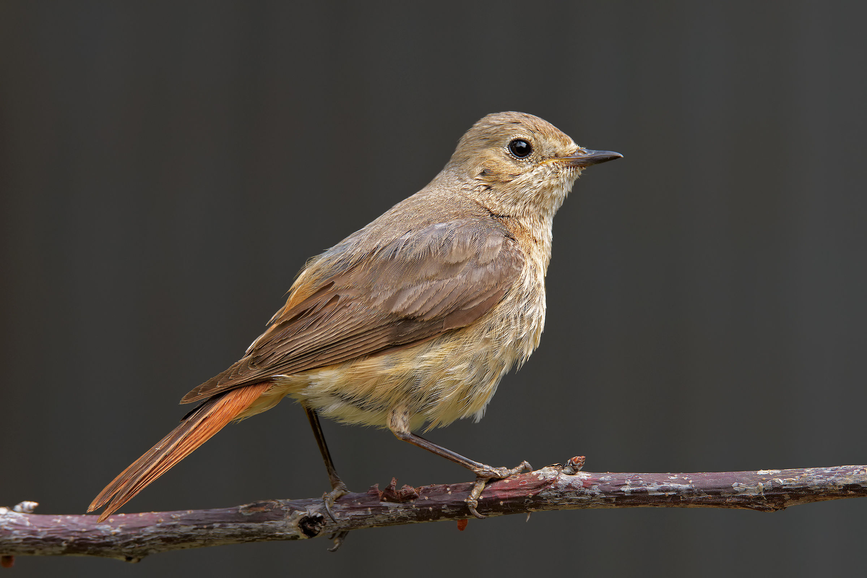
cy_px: 289
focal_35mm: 735
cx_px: 434
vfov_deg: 1.9
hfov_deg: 2.8
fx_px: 17700
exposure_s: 1/320
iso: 720
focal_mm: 490
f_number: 9
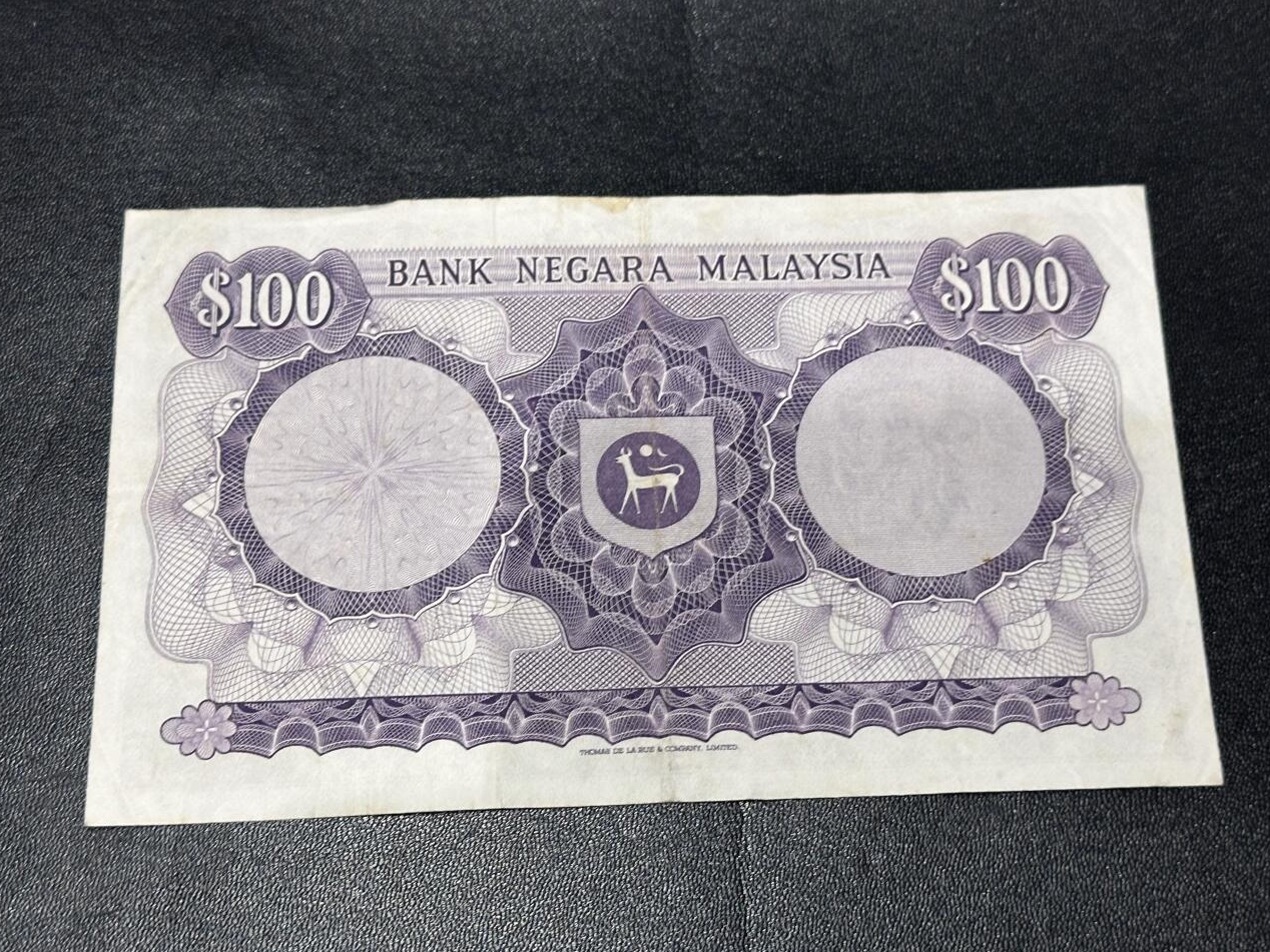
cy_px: 491
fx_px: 1944
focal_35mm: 53
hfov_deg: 36.2
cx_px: 660
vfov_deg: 27.5
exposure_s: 1/50
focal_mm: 6.86
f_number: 1.78
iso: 100
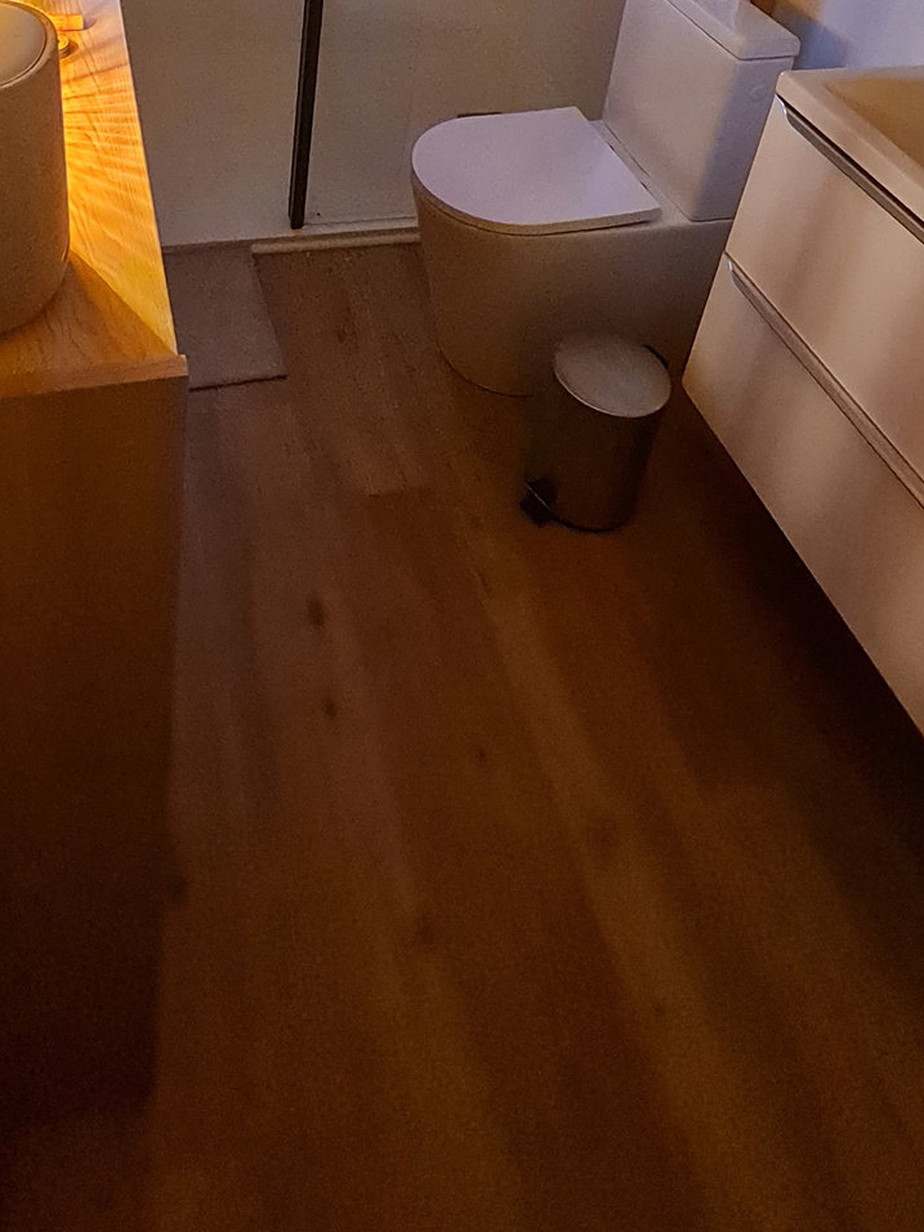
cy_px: 48
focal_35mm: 29
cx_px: 372
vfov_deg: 51.6
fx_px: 1032
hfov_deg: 48.0
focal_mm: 1.74
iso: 500
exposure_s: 1/33
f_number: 2.2
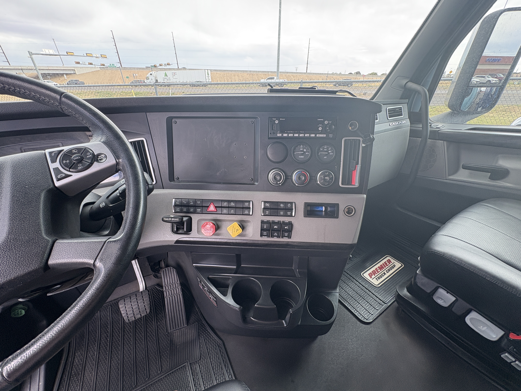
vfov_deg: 85.7
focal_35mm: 14
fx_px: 211
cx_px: 260
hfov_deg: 102.1
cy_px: 196
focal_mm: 2.22
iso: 64
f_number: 2.2
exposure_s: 1/99
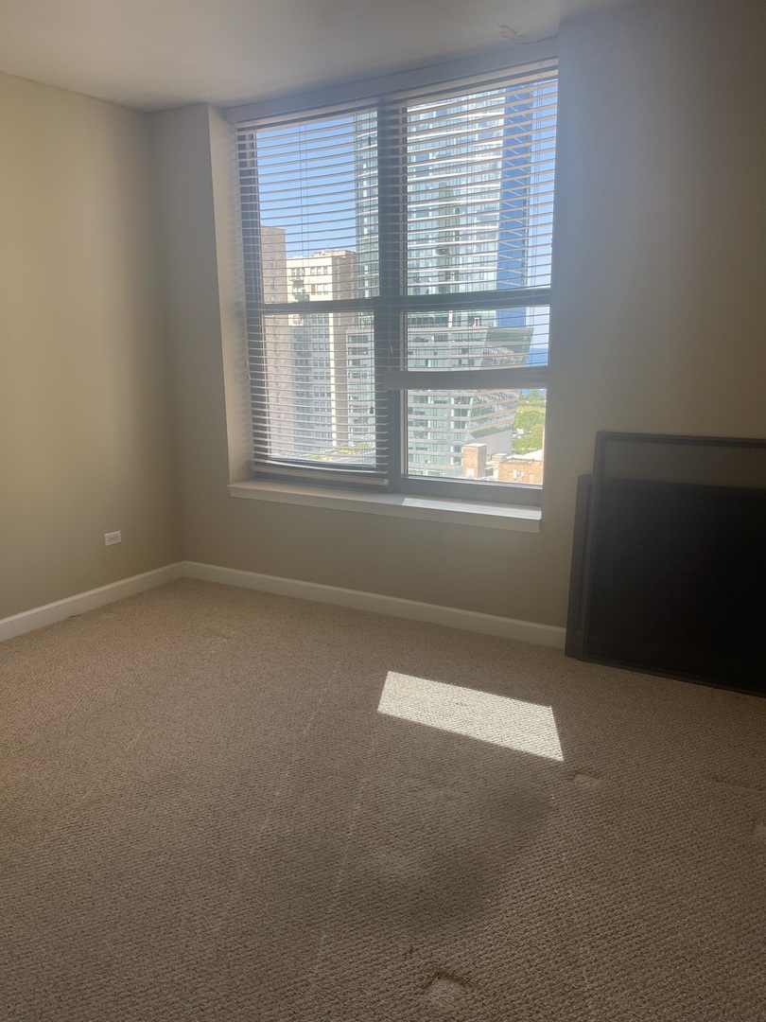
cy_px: 511
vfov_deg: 69.4
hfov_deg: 54.9
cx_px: 383
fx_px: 738
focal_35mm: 25
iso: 32
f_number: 1.6
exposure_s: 1/402
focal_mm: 5.1
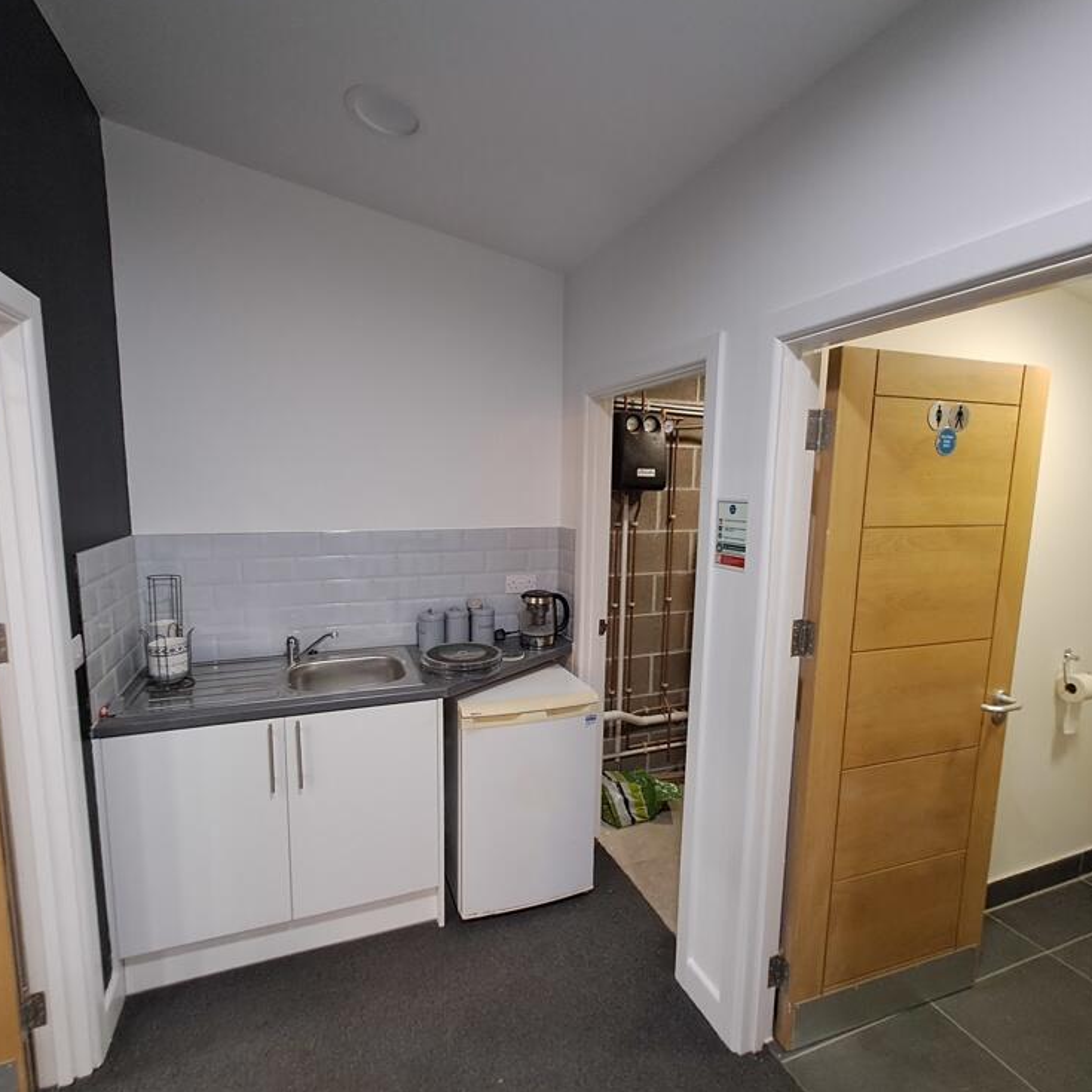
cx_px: 529
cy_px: 551
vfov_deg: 87.4
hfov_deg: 87.4
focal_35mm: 16
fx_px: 571
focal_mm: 1.42
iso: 250
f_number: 2.2
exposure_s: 1/50
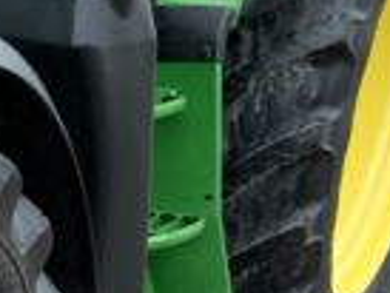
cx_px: -205
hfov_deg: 13.7
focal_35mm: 135
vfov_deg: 10.3
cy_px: 558
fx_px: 1522
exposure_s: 1/122
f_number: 1.8
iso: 32
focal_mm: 3
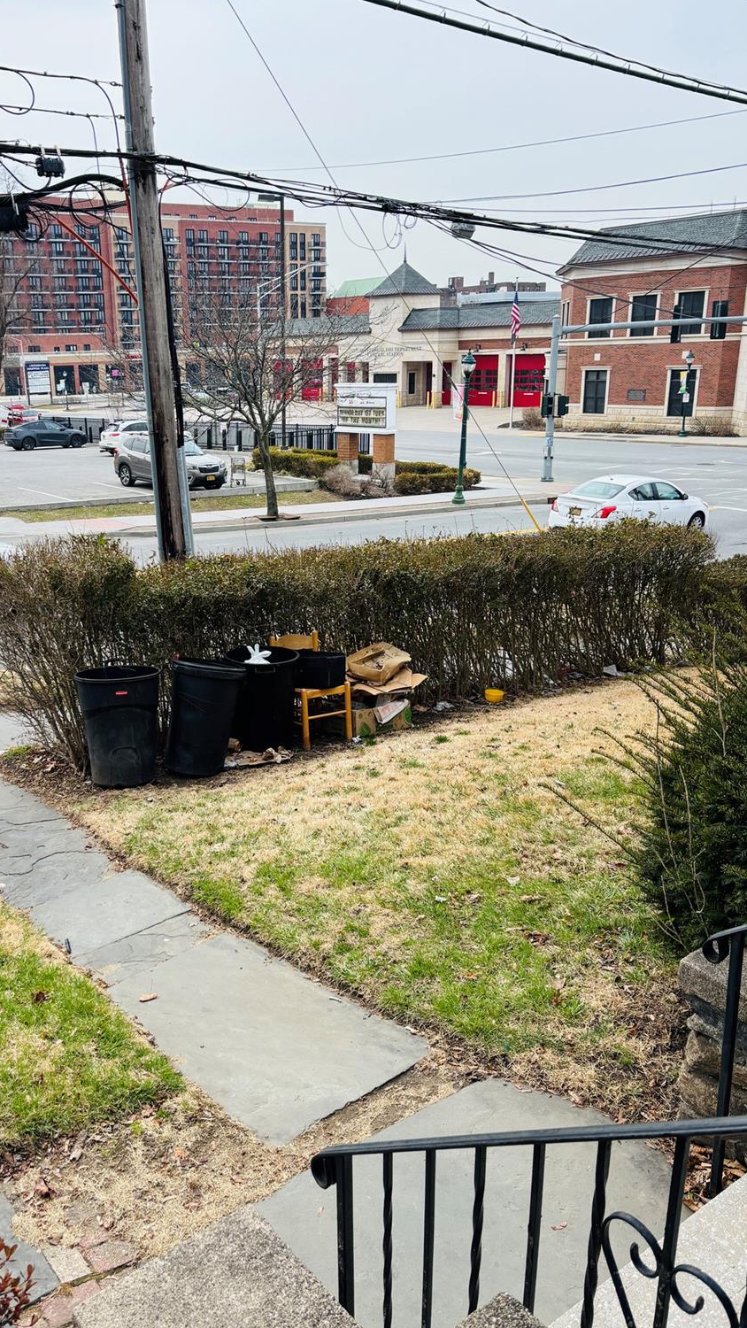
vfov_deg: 66.1
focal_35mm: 29
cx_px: 250
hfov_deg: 39.7
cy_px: 672
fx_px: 1021
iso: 50
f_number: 1.6
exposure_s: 1/1499
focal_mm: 5.96
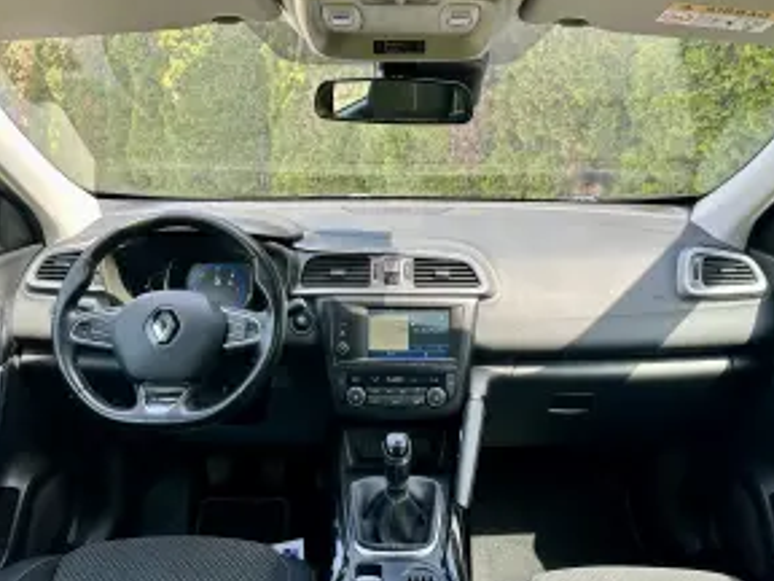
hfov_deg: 60.0
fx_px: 671
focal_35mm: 30
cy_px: 299
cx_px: 395
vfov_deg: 46.8
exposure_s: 1/347
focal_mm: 6.86
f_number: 1.78
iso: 80
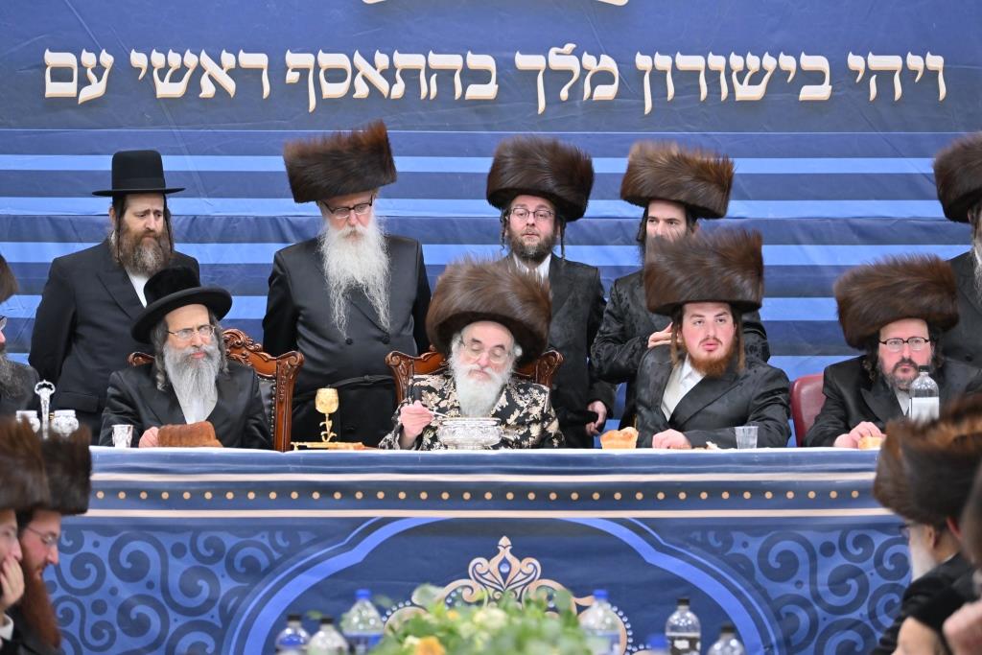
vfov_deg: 11.4
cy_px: 328
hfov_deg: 17.1
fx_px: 3274
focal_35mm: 120
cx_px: 491
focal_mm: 120
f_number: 2.8
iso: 1000
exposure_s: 1/250
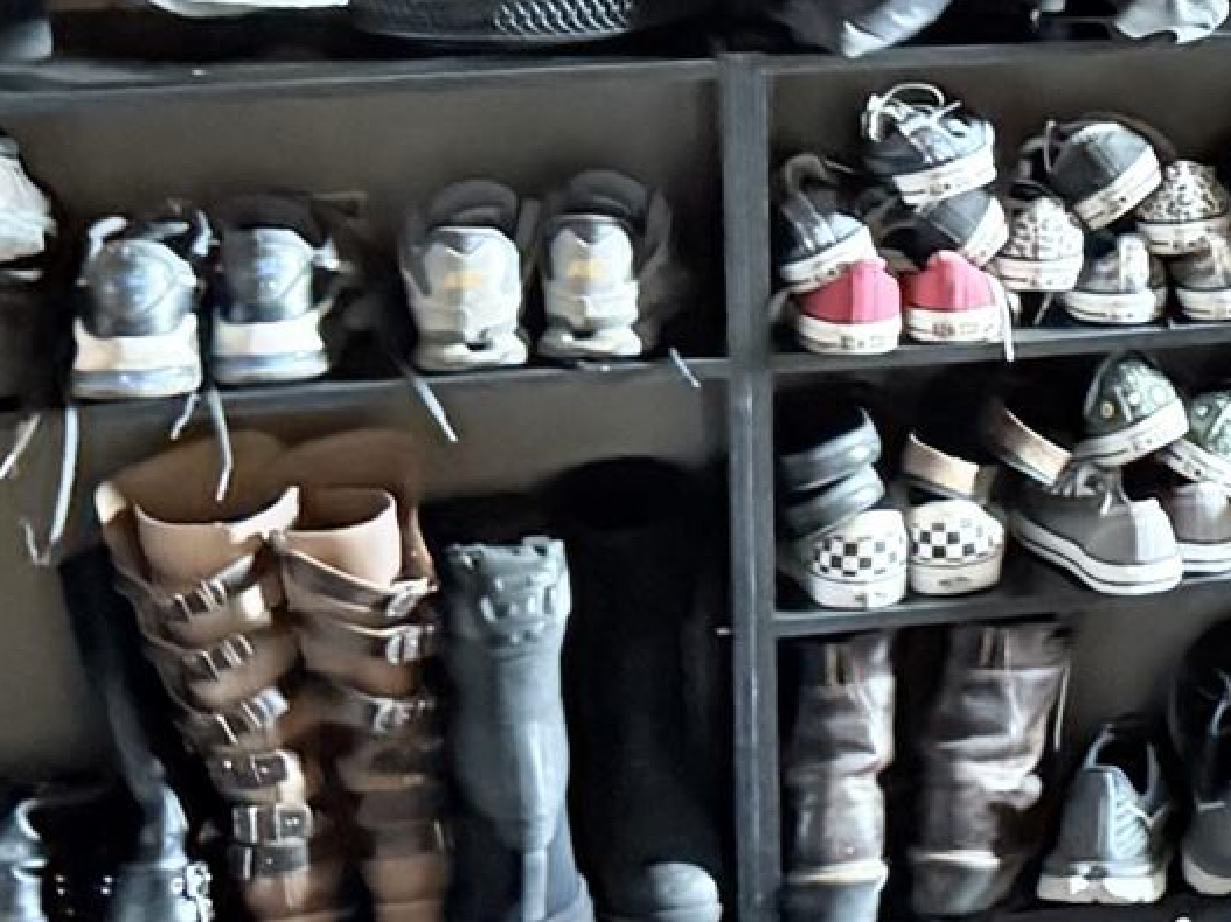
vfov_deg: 10.4
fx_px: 4977
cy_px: -229
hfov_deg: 12.6
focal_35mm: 140
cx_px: 2350
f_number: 1.78
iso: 1600
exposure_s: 1/18
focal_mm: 6.76
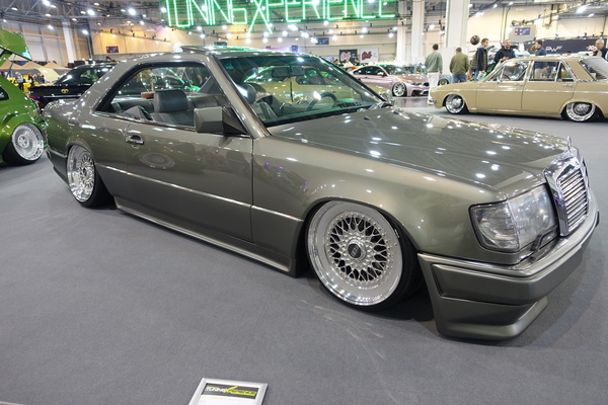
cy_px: 202
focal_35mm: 24
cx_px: 304
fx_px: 405
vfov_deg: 53.1
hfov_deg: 73.7
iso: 160
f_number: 1.8
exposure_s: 1/30
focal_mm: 8.8
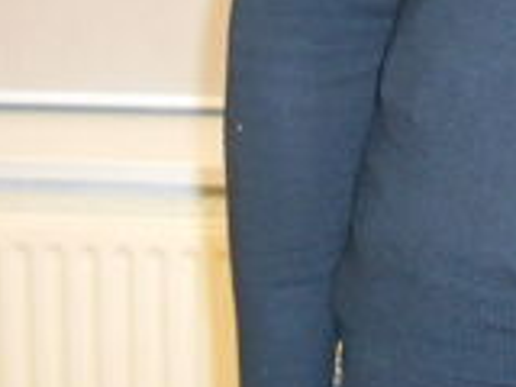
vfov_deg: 17.5
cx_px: 706
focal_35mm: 78
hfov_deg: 22.0
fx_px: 1163
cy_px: -148
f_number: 3.5
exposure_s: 1/25
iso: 320
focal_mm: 4.6
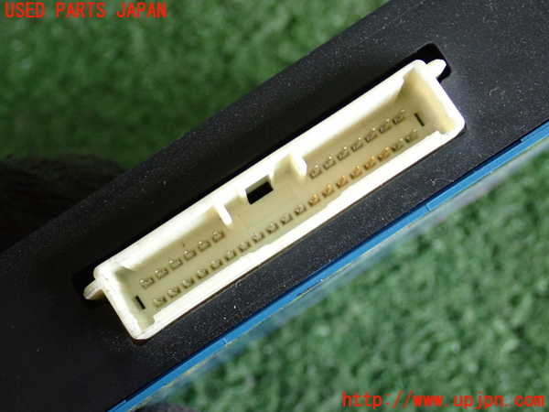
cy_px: 206
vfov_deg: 21.9
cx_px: 274
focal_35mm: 67
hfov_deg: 29.0
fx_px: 1063
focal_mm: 11.88
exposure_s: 1/125
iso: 1000
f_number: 3.8
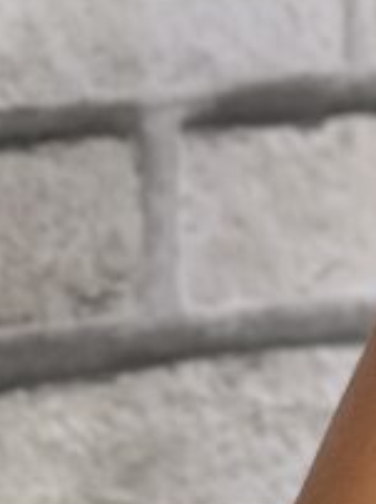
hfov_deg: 4.1
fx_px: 5167
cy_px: 24
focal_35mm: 356
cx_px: 829
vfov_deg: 5.6
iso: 125
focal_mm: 9
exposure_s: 1/120
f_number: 2.8
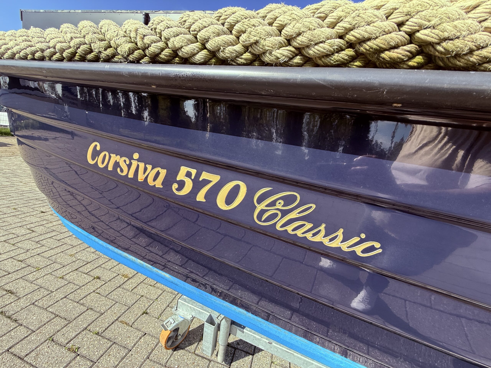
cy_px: 184
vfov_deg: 85.7
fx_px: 199
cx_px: 246
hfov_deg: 102.1
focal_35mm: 14
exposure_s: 1/372
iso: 50
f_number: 2.2
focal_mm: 2.22
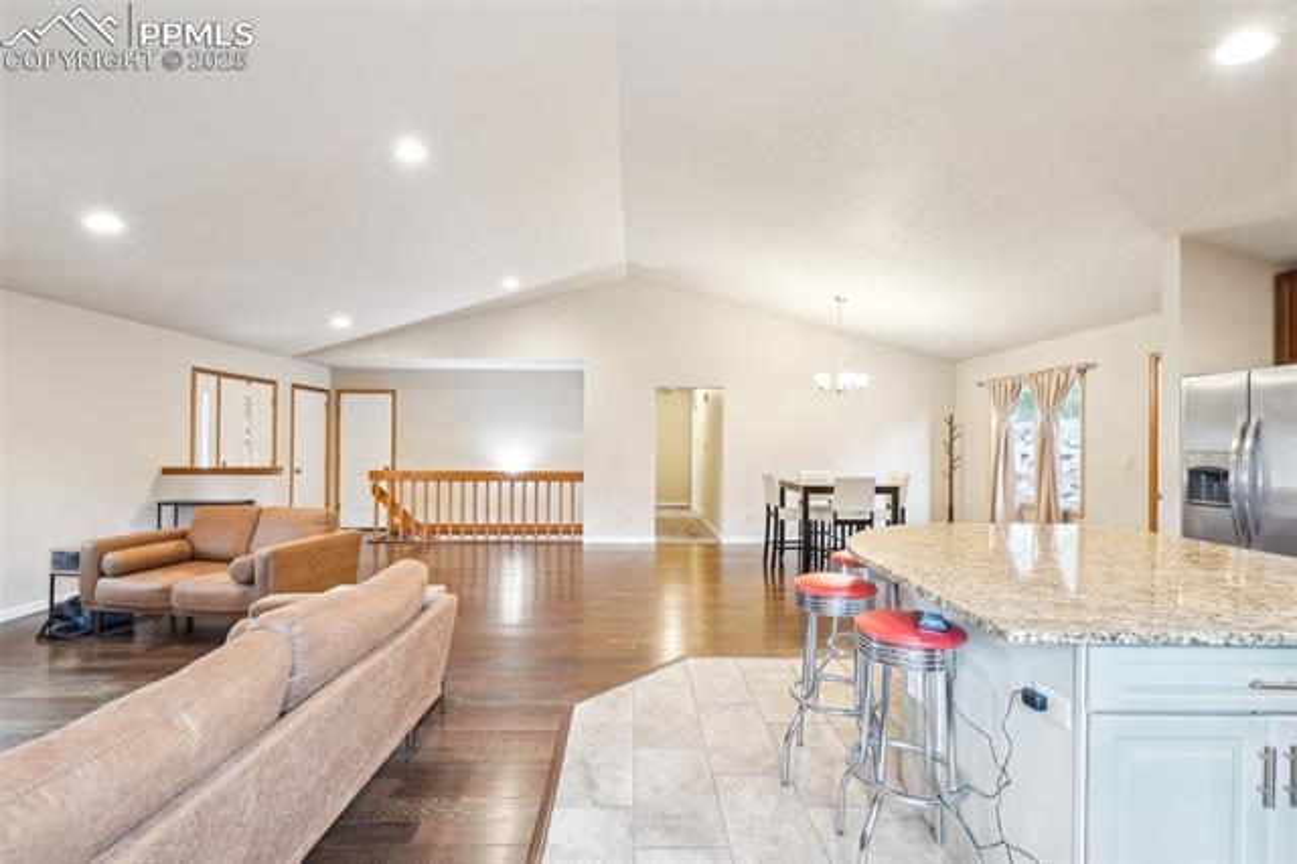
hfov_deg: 100.4
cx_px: 648
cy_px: 432
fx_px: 540
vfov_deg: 77.3
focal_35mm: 15
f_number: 8
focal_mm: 10
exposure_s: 1/2.5
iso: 800
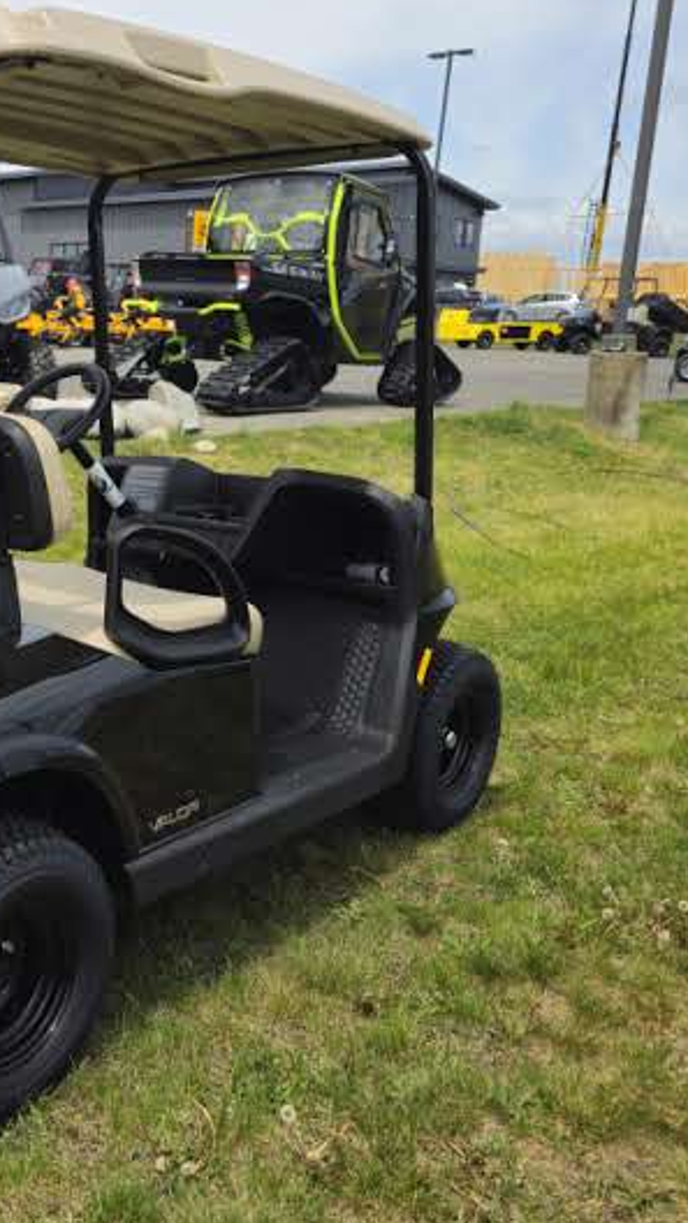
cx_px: 46
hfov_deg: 29.7
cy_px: 558
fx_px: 1232
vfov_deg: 52.7
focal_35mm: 38
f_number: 1.7
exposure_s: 1/585
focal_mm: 6.3
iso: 10
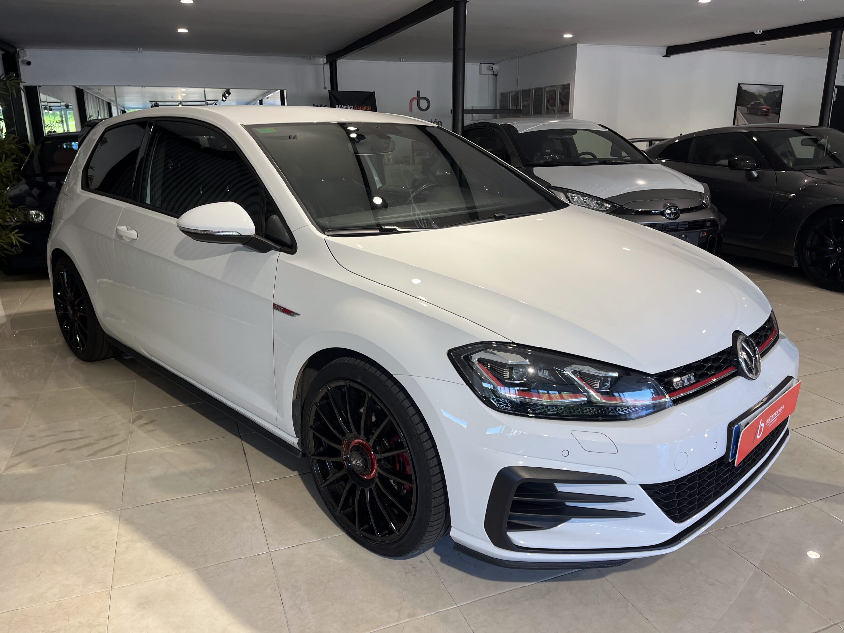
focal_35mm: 26
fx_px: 634
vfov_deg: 53.1
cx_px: 422
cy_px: 316
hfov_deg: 67.3
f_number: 1.6
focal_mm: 5.1
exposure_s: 1/106
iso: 32
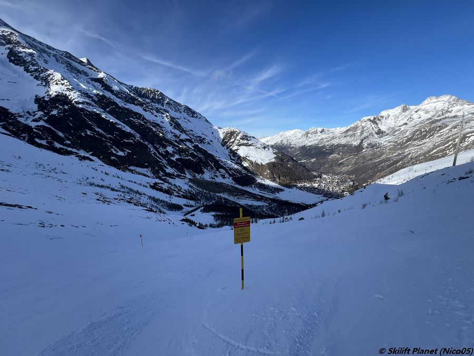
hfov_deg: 106.2
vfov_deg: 89.9
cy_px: 178
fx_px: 178
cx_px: 237
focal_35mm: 13
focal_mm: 1.57
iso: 32
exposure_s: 1/1410
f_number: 1.8
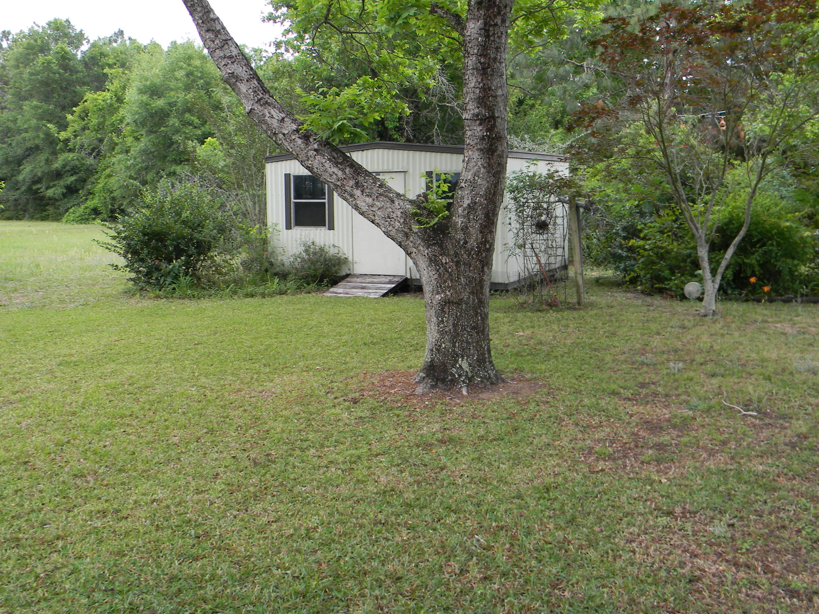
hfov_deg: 51.3
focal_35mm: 36
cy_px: 247
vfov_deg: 39.5
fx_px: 852
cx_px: 438
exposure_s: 1/75.3
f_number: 3.5
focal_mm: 5
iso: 80
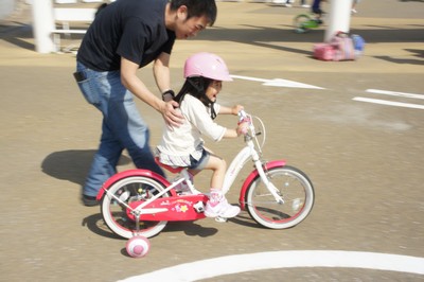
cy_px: 141
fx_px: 477
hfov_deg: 48.0
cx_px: 212
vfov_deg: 33.0
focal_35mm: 40
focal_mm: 27
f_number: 25
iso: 200
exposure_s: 1/30
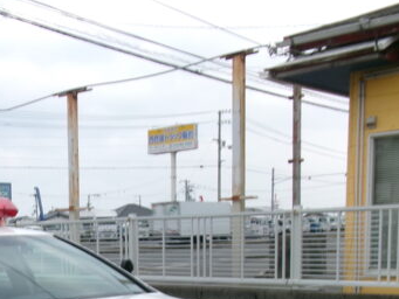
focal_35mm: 63
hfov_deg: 29.0
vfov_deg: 22.1
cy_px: 324
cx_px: 13
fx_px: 726
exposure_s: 1/40
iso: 100
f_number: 10.8
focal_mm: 5.1
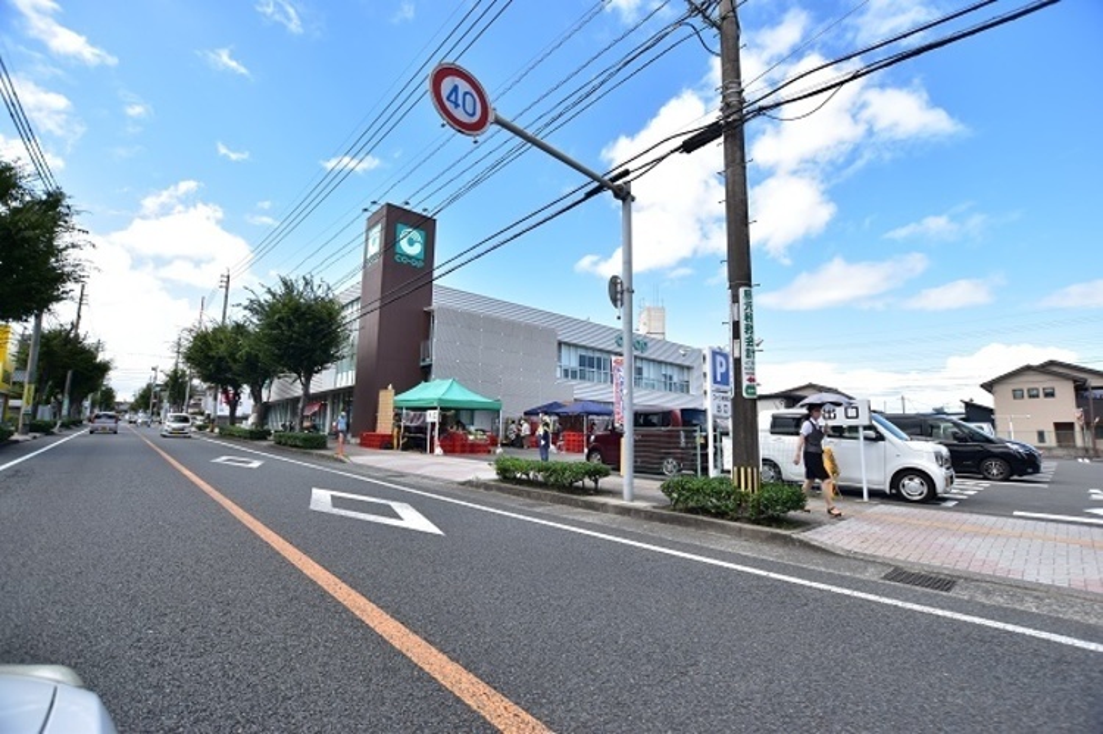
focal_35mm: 15
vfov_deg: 77.2
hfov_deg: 100.4
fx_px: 459
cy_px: 367
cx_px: 552
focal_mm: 10
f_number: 4.5
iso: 160
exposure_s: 1/640
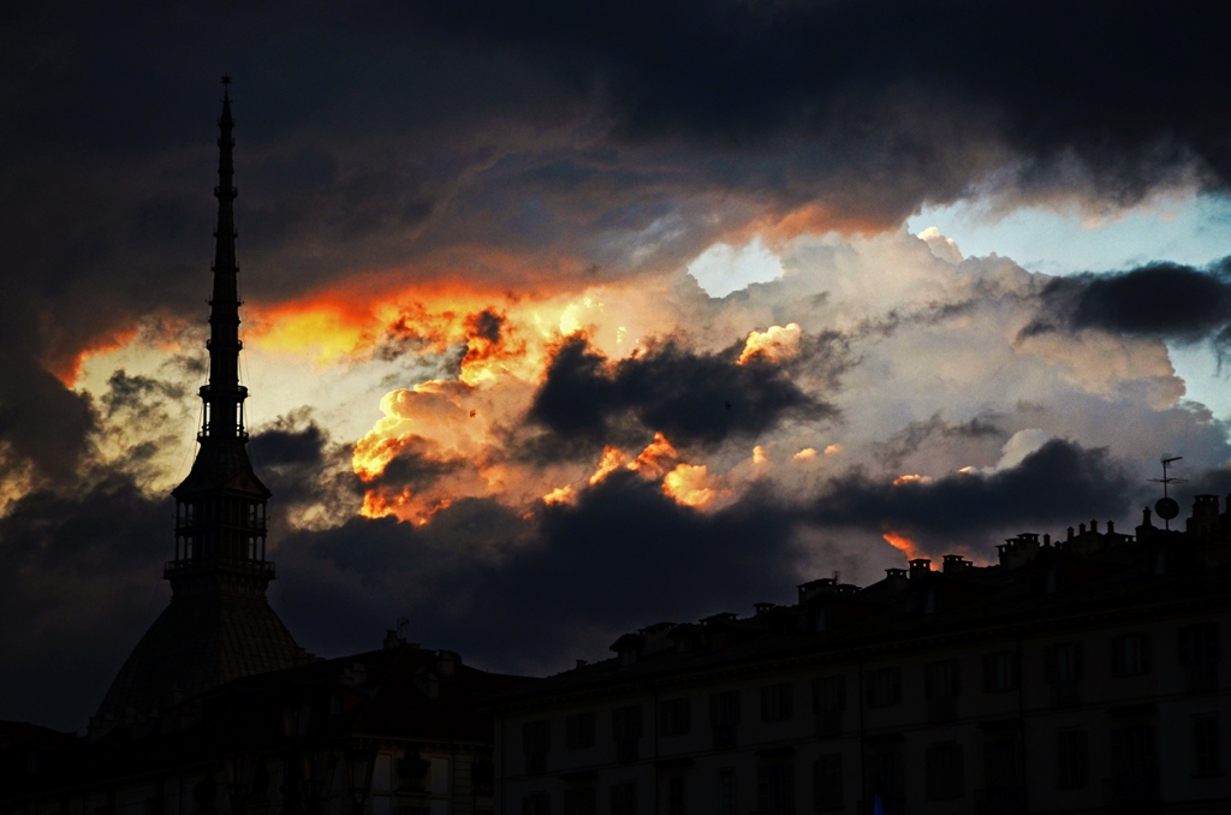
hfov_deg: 19.5
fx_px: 3583
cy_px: 408
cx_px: 616
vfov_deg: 13.0
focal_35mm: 105
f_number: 7.1
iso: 200
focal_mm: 70
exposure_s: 1/125
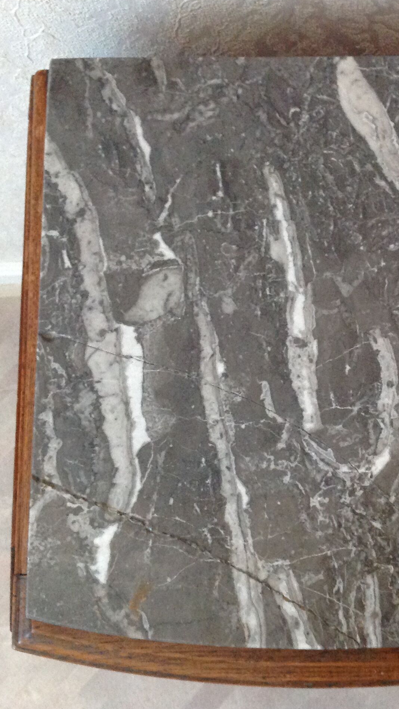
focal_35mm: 52
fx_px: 978
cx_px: 341
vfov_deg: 39.9
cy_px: 357
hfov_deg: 22.6
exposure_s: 1/17
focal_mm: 4.28
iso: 400
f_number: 2.4
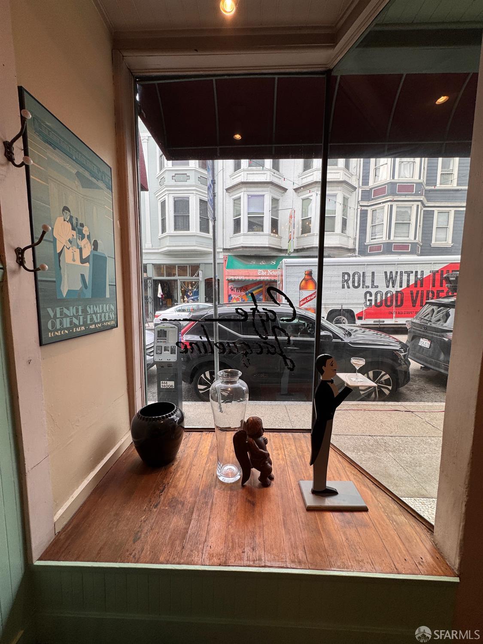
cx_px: 242
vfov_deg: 102.1
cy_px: 322
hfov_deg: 85.7
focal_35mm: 14
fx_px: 260
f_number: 2.2
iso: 50
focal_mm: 2.22
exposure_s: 1/120
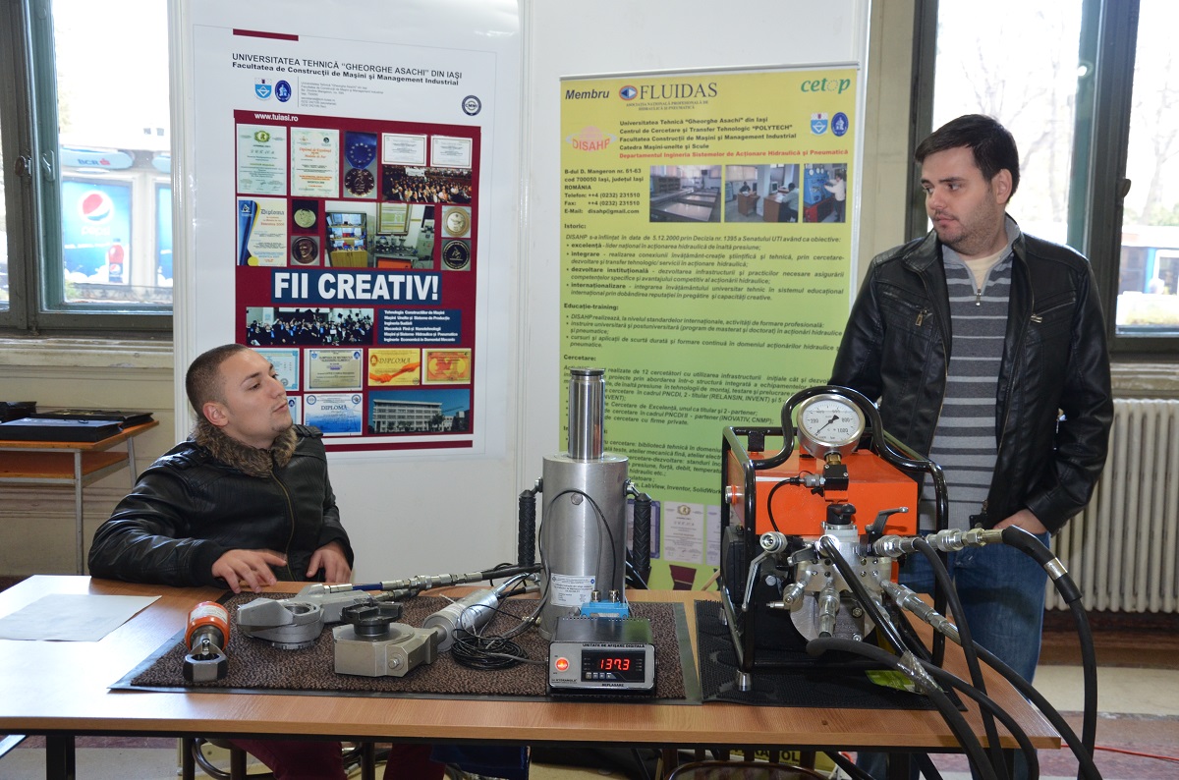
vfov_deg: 31.7
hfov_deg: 46.5
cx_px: 590
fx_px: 1372
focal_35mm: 42
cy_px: 390
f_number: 4
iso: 900
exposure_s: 1/60
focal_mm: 28
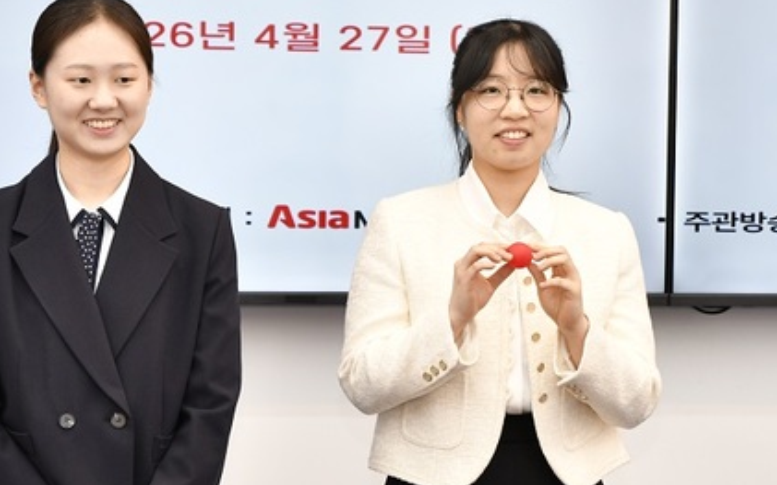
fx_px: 2858
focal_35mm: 135
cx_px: 354
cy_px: 194
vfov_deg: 9.7
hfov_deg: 15.5
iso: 800
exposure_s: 1/100
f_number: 4
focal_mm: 62
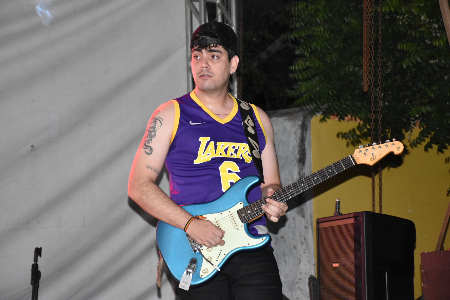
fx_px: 1406
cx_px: 225
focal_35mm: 112
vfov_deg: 12.2
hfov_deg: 18.2
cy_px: 150
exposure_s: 1/100
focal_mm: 75
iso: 3200
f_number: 6.3
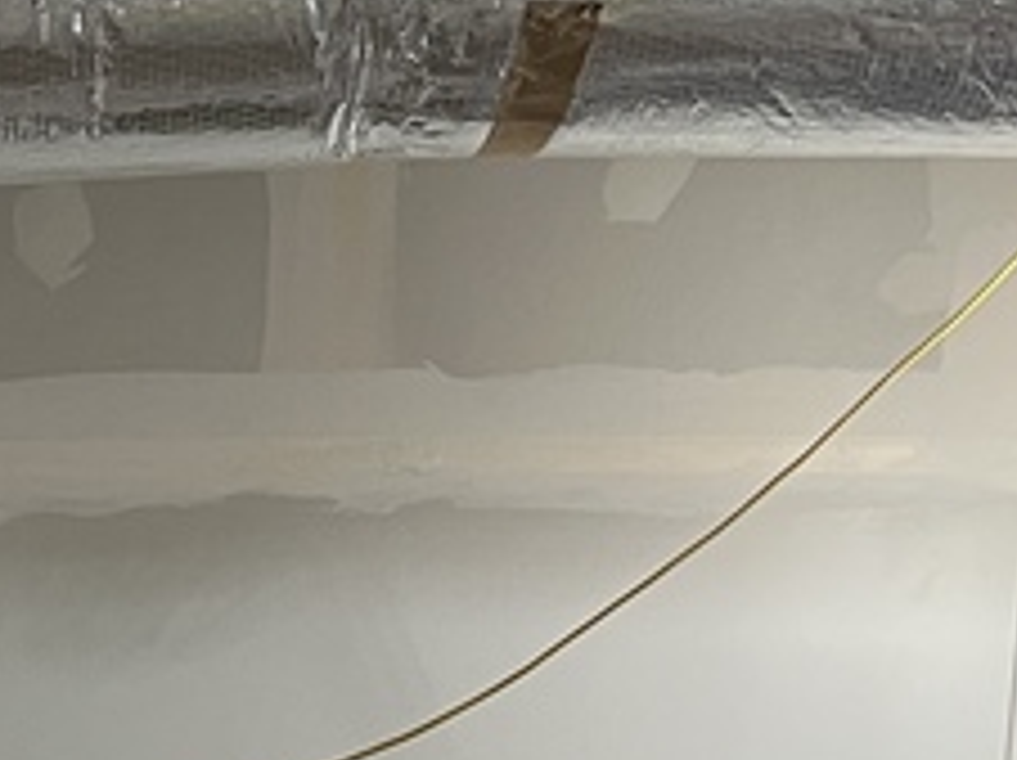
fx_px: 3463
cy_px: 1686
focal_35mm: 118
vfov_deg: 11.0
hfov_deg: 14.9
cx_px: -711
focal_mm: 5.1
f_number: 1.6
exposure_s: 1/60
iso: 125
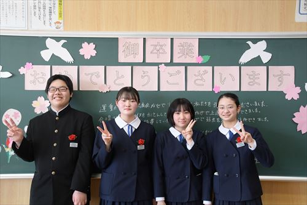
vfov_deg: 34.2
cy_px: 102
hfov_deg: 49.6
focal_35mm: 39
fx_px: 332
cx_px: 154
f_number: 8
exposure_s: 1/200
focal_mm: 26
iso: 1600
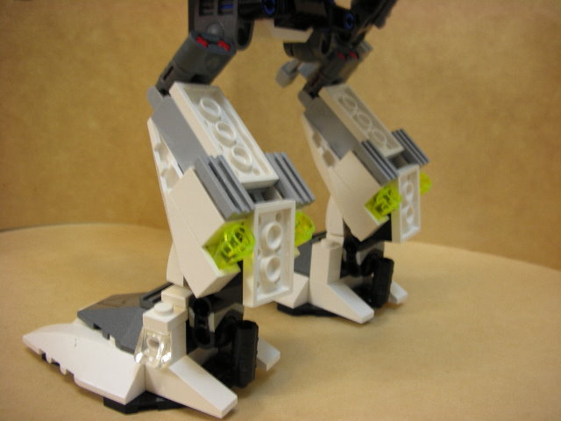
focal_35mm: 35
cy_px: 210
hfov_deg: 52.6
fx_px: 567
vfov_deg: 40.7
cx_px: 280
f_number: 3
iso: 106
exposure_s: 1/3.9
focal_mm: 5.8
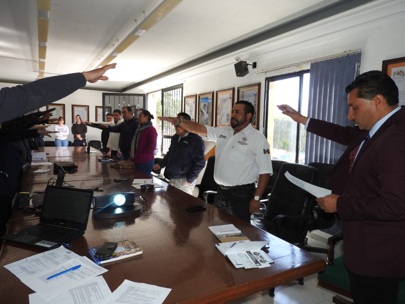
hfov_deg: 71.6
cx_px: 202
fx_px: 281
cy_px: 152
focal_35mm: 24
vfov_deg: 56.8
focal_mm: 4.3
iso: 100
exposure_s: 1/50
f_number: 3.3
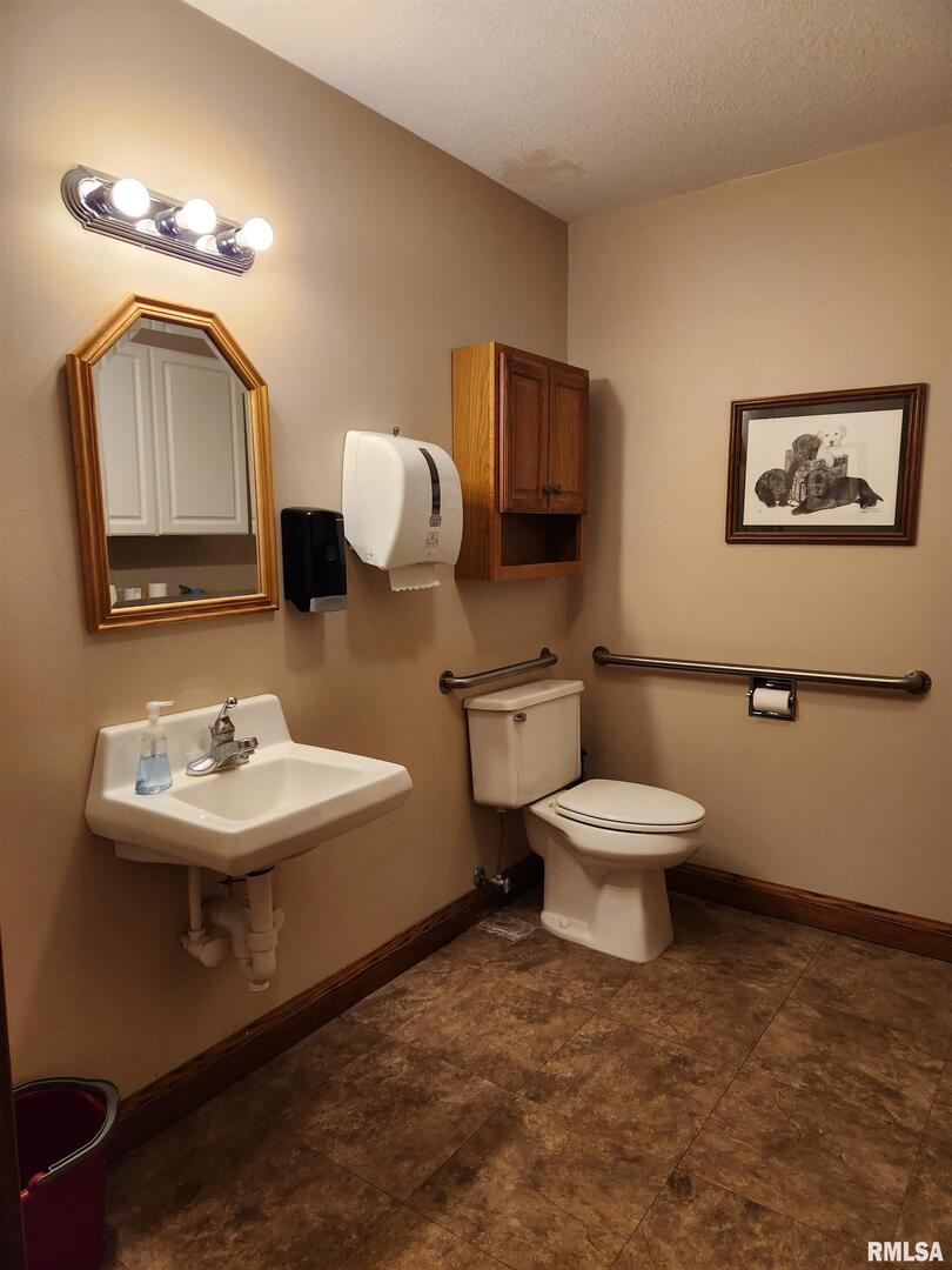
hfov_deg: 58.9
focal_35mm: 23
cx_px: 476
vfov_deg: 73.9
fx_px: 843
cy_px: 635
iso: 200
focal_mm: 5.4
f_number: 1.8
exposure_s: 1/180
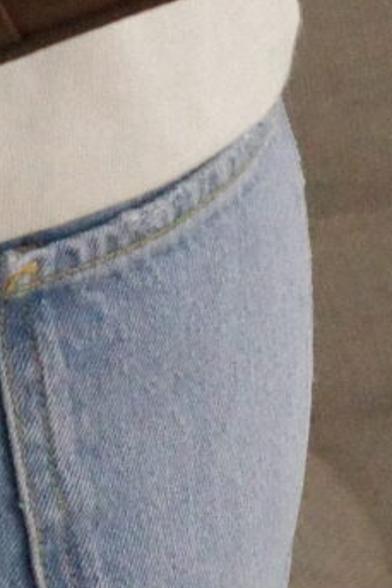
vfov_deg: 6.7
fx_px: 4872
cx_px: 30
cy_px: -525
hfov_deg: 4.6
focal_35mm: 298
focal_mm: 26
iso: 6400
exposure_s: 1/2000
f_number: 5.6
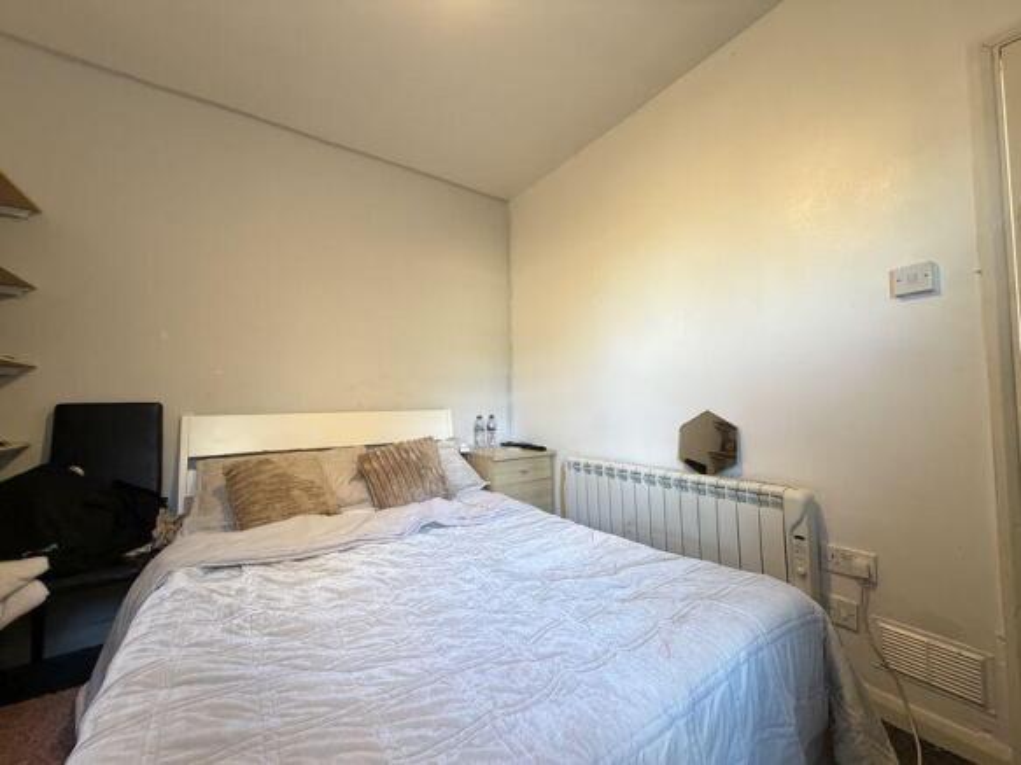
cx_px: 510
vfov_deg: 85.7
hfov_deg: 102.1
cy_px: 382
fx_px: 413
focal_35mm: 14
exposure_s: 1/50
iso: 400
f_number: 2.2
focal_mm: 2.22
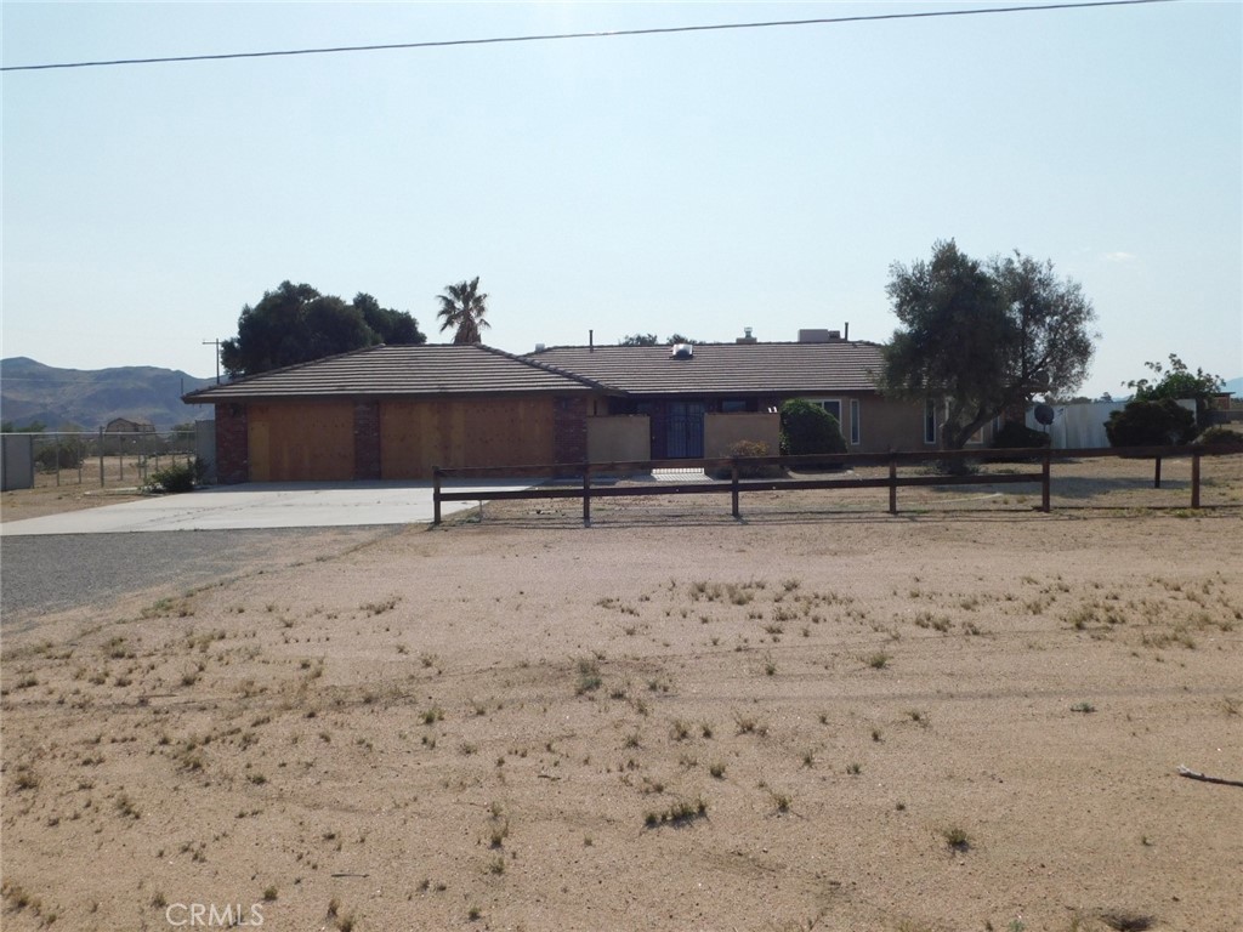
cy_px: 466
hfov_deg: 51.4
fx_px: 1293
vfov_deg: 39.7
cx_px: 622
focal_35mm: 36
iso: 125
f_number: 7
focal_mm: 6.3
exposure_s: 1/800
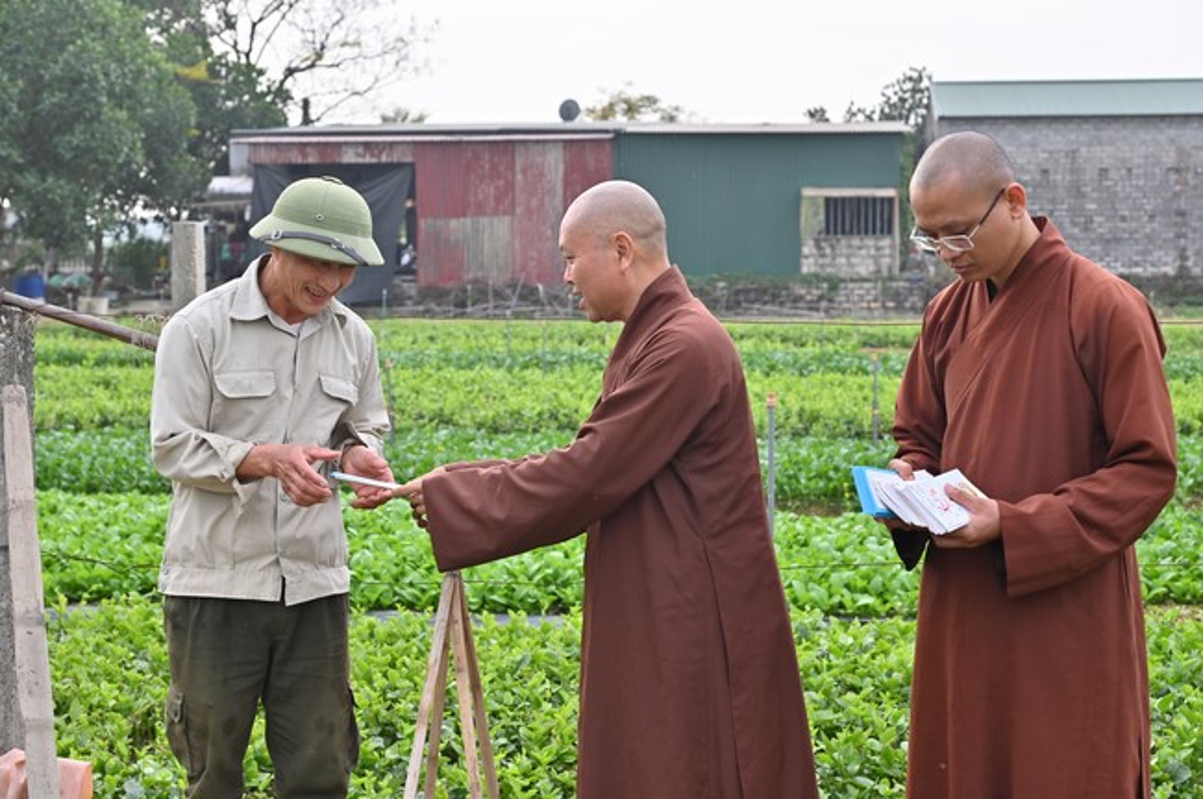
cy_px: 400
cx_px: 602
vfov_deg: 23.3
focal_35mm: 58
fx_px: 1936
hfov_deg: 34.5
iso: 160
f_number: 5.6
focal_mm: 58
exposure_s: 1/250
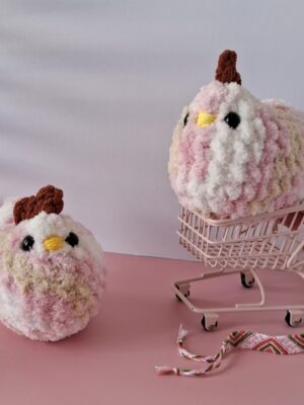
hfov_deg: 58.9
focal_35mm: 23
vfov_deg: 73.9
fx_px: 269
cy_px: 202
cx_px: 152
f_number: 1.8
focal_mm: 5.54
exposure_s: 1/120
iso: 100
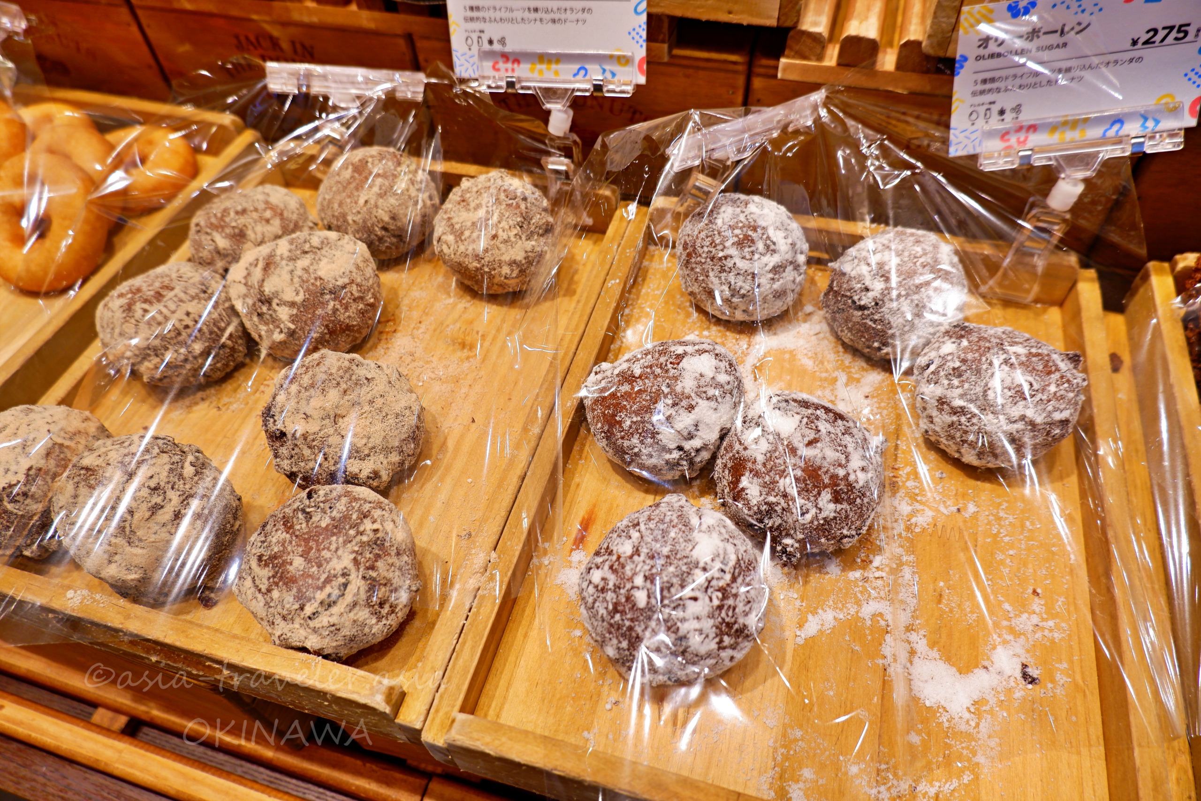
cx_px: 600
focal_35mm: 23
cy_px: 400
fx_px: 767
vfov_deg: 55.1
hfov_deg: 76.1
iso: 200
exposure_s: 1/52
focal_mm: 15
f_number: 3.5
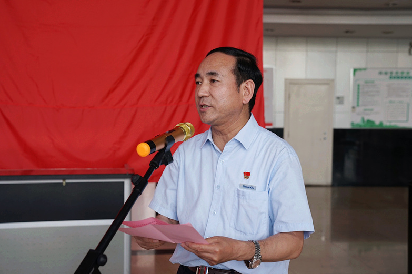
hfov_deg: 42.8
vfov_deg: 29.2
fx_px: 526
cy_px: 136
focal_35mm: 46
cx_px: 203
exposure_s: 1/160
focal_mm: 45
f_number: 4
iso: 640
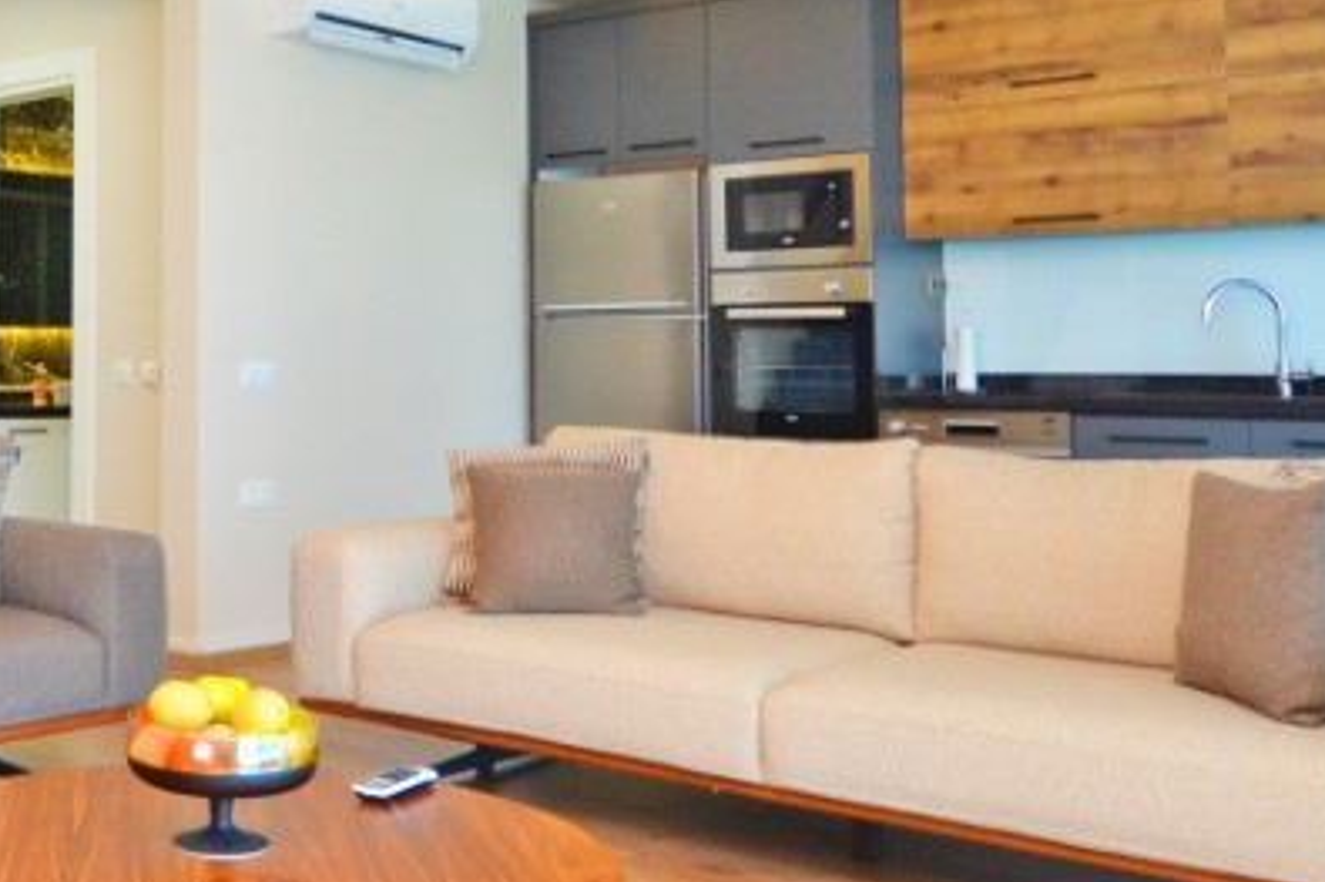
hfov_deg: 41.2
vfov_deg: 29.9
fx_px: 1619
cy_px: 208
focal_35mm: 44
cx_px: 141
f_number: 4
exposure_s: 1/60
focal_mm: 10
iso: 720
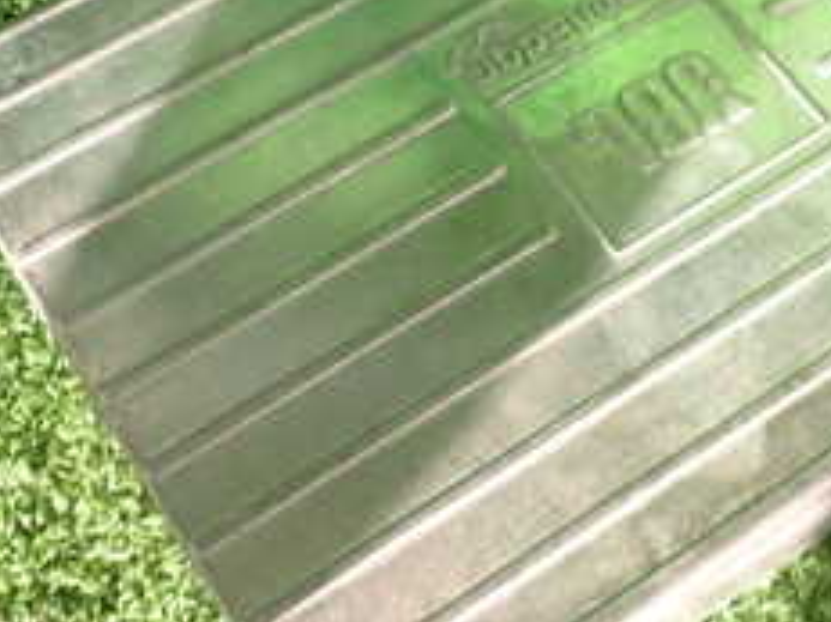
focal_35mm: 65
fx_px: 1560
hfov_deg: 29.2
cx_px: 666
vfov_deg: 22.6
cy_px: 284
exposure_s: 1/60
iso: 100
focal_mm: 4.5
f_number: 2.8
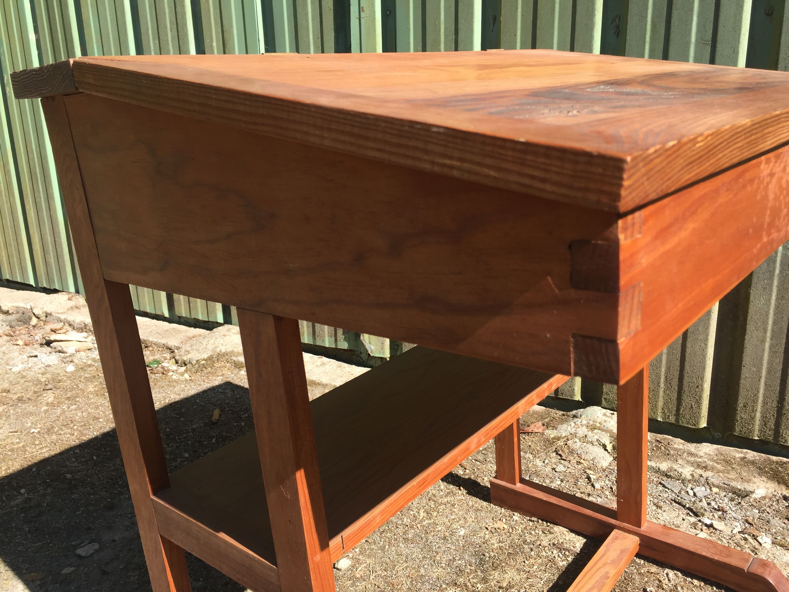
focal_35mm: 29
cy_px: 296
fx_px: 661
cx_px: 394
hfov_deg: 61.7
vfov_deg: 48.2
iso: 32
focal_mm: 4.15
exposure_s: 1/775
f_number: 2.2
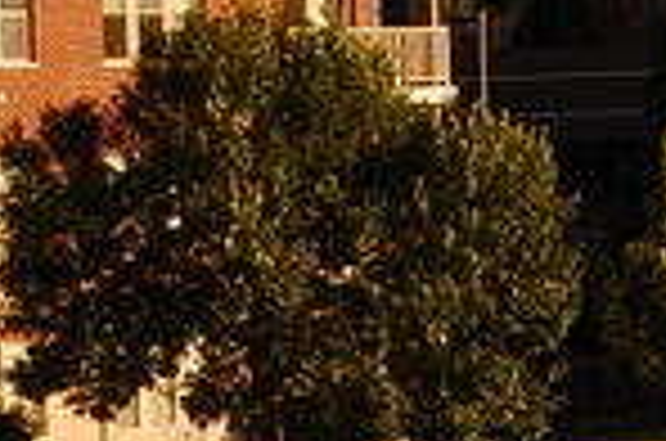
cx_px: 356
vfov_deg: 3.1
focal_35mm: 445
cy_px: 428
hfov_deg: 4.6
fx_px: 8209
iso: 200
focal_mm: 55
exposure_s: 1/320
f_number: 9
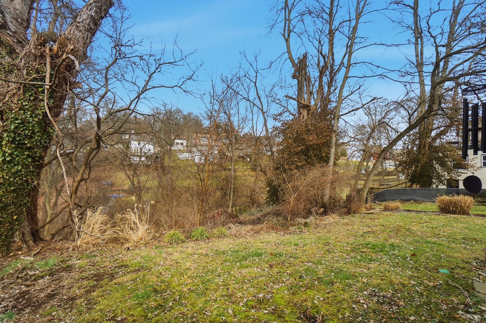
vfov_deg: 77.2
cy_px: 162
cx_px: 243
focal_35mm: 15
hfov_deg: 100.4
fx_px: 202
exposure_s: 1/4000
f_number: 4
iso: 100
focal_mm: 10
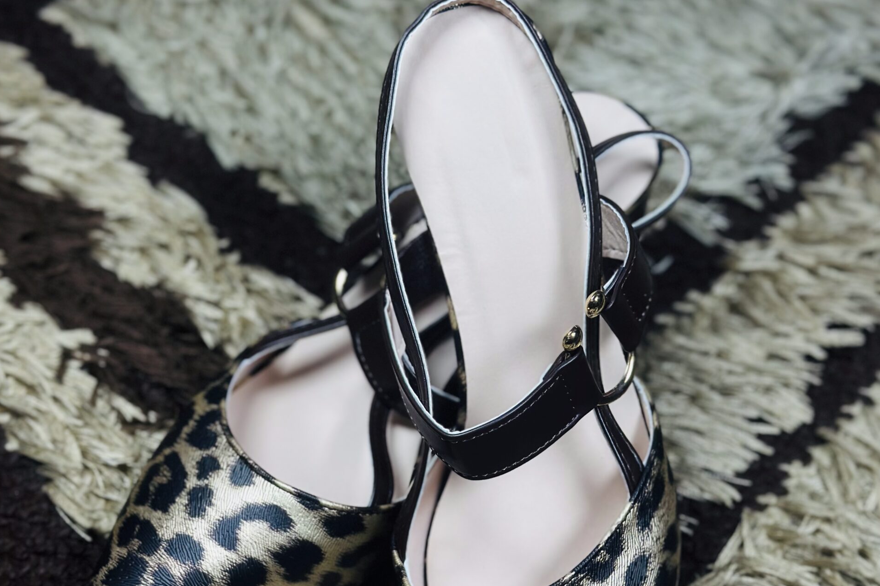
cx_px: 439
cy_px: 353
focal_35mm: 67
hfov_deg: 30.1
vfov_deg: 20.3
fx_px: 1638
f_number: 1.78
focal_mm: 6.86
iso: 80
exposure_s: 1/347
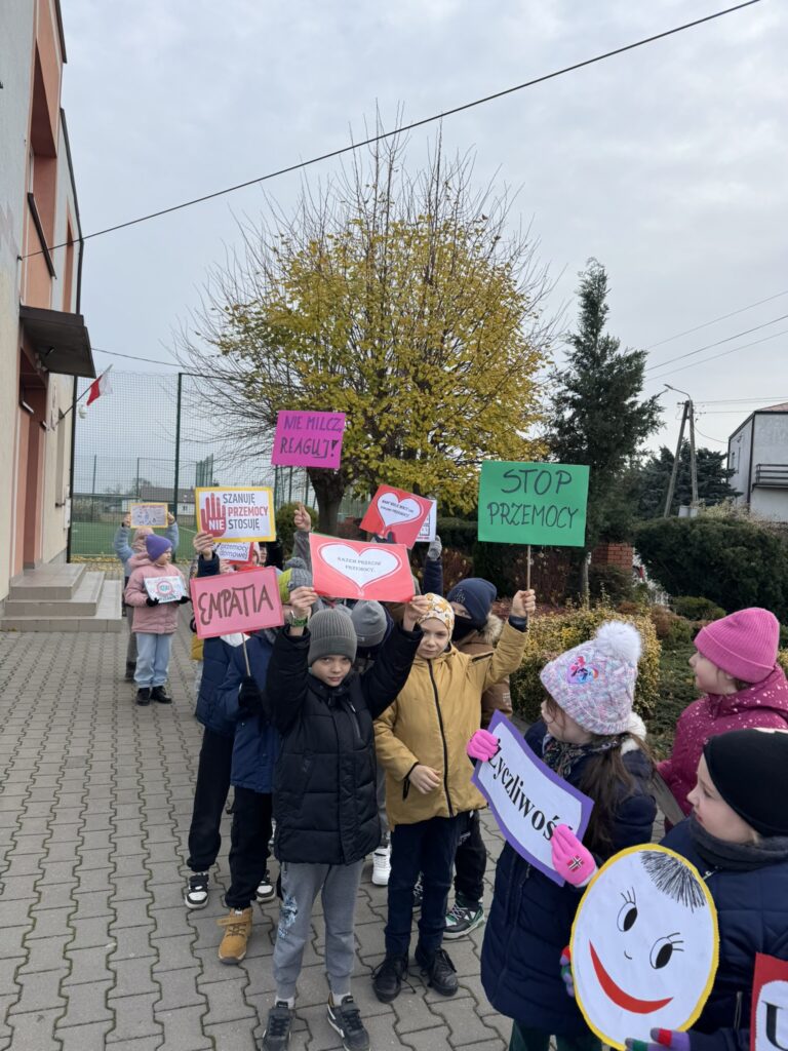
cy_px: 526
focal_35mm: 24
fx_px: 728
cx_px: 394
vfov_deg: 71.6
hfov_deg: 56.8
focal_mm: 6.76
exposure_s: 1/715
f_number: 1.78
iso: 80
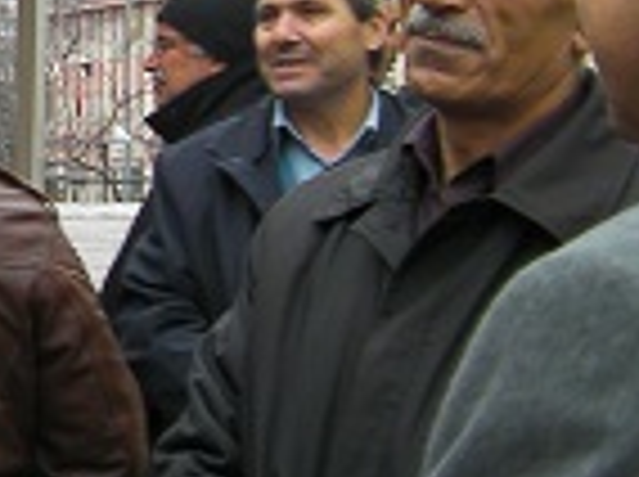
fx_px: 2469
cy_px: -25
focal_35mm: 134
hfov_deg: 13.7
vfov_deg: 10.9
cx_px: -374
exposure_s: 1/49.7
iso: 50
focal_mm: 6.8
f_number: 3.5
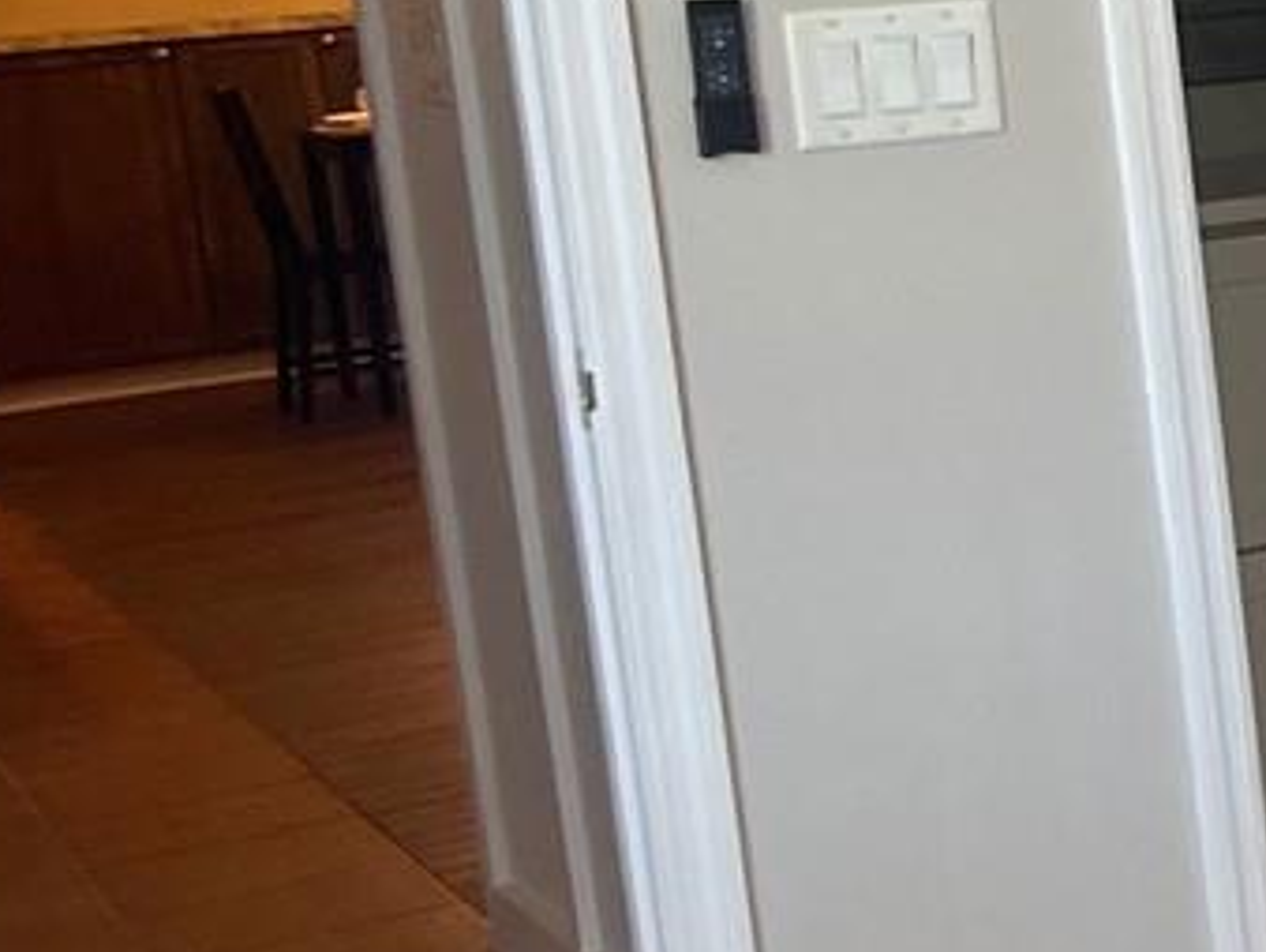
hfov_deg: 13.3
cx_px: 2704
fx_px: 4502
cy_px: 244
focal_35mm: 123
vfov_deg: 12.0
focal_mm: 5.1
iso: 125
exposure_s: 1/116
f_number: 1.6
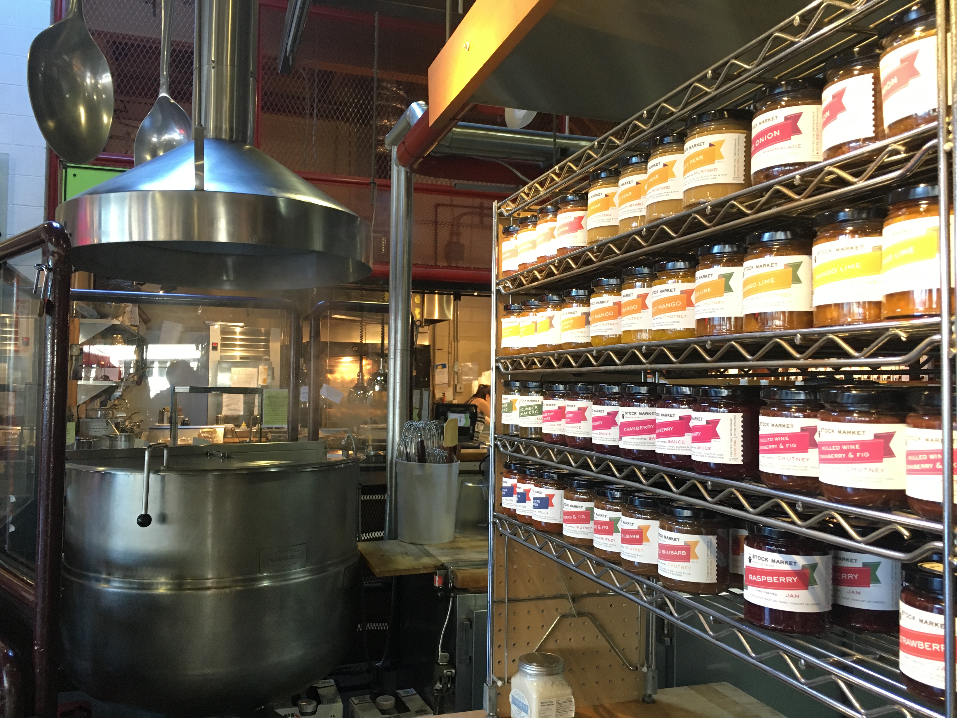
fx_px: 802
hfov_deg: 61.7
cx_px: 478
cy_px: 359
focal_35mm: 29
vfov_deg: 48.2
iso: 125
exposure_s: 1/30
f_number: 2.2
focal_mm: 4.15
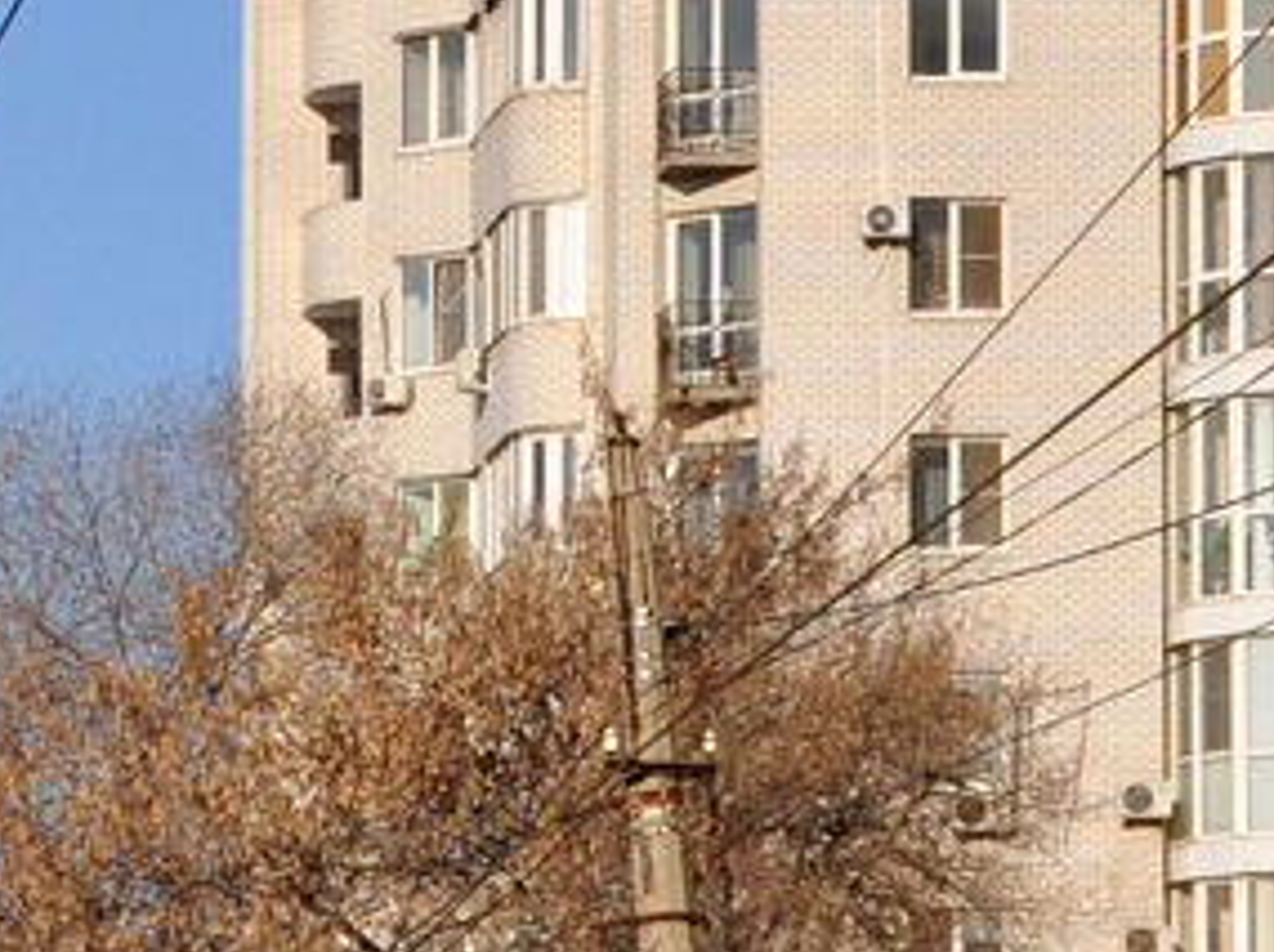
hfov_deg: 7.4
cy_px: 1205
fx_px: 9667
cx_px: -738
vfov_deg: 5.6
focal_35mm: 263
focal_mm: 40
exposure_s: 1/640
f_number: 9
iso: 200
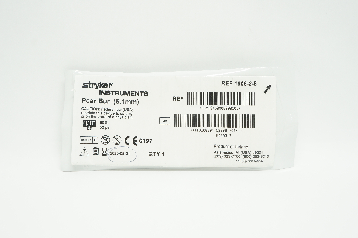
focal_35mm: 39
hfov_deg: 49.6
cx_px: 179
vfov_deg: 34.1
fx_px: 387
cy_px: 119
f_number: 8
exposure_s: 1/25
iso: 400
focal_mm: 26
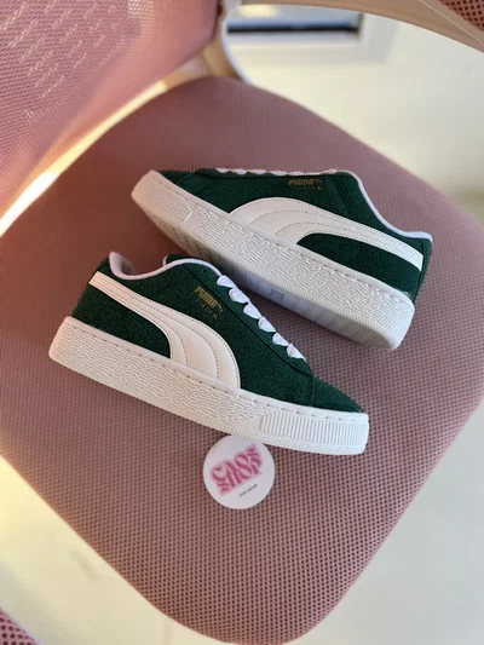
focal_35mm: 26
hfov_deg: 53.1
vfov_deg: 67.3
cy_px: 322
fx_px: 485
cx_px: 242
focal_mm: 5.1
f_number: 1.6
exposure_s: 1/122
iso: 80
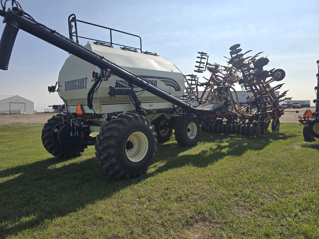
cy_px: 120
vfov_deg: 58.9
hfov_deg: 73.9
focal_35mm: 23
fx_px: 212
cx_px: 160
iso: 12
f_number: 1.7
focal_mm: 6.3
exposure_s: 1/1096
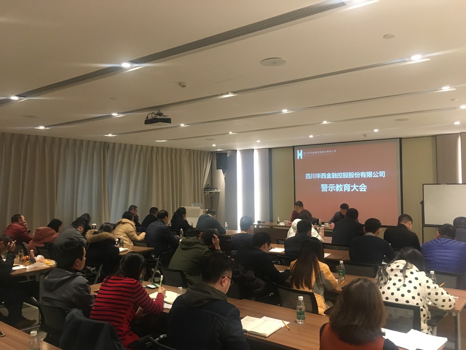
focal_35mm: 29
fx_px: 390
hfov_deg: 61.7
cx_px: 233
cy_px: 175
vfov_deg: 48.2
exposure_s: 1/25
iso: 200
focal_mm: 4.15
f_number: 2.2
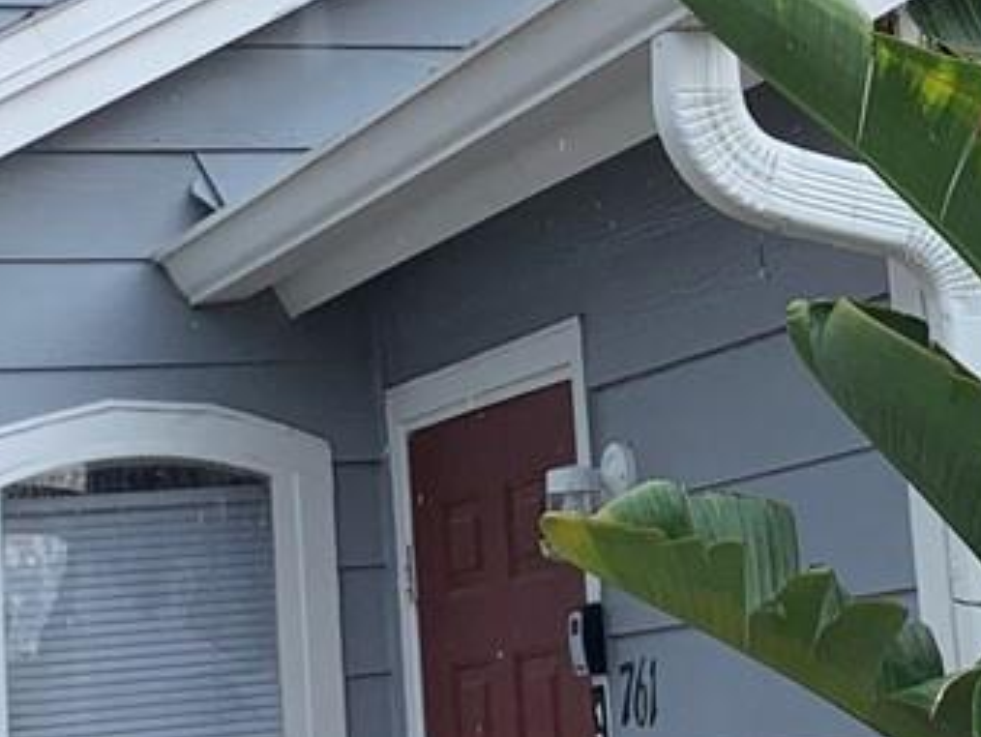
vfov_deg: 12.0
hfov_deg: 15.7
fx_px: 3488
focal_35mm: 123
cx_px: 1019
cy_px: 151
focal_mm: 4.25
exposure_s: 1/1088
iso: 25
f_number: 1.8
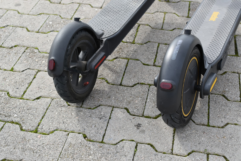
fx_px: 382
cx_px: 120
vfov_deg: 23.8
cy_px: 80
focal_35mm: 57
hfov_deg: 35.1
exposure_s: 1/320
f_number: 9
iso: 200
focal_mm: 38
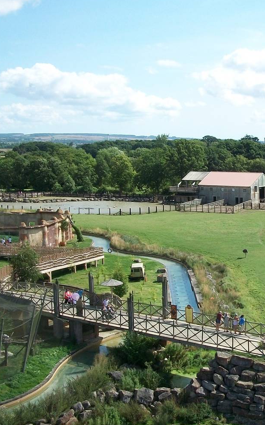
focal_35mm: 55
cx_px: 248
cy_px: 211
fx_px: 635
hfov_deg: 22.8
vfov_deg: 36.9
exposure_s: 1/320
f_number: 5.5
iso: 80
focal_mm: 5.7
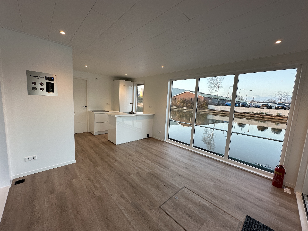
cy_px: 116
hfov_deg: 102.1
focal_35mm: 14
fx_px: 125
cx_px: 154
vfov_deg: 85.7
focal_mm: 2.22
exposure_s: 1/100
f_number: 2.2
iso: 80
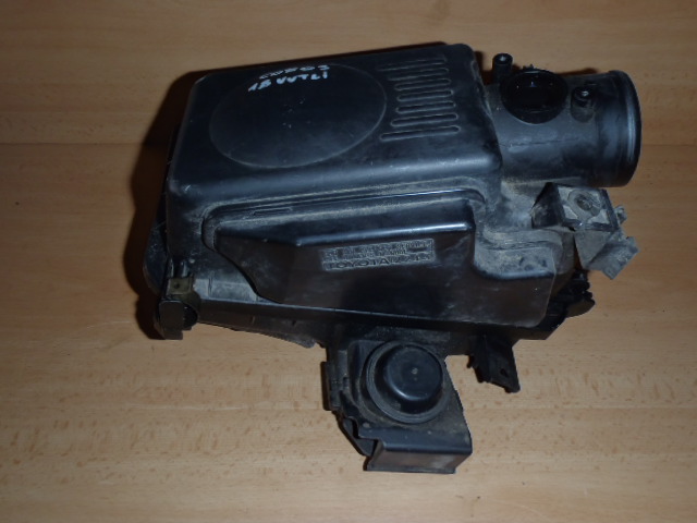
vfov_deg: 49.7
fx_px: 564
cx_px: 348
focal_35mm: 28
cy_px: 262
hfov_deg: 63.4
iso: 100
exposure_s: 1/30
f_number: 3.9
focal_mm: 5
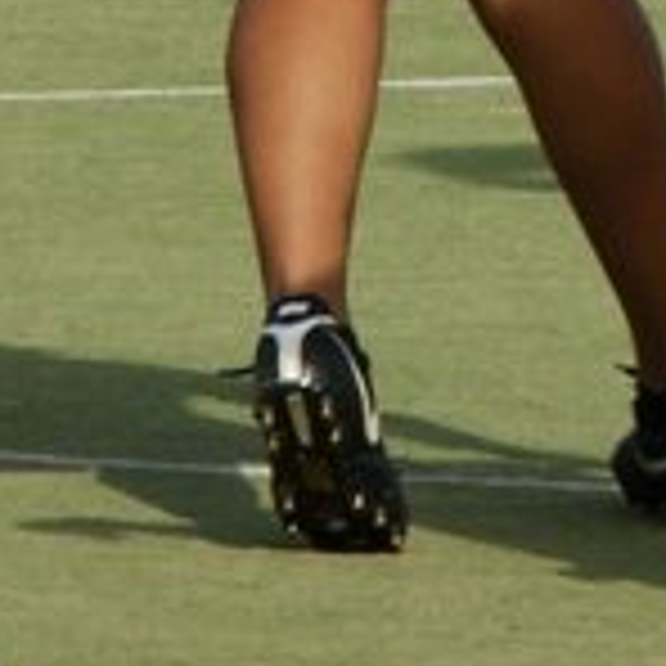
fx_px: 26926
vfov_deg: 1.4
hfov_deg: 1.4
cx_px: 594
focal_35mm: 1237
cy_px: -574
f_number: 11
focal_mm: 120
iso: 200
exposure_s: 1/400
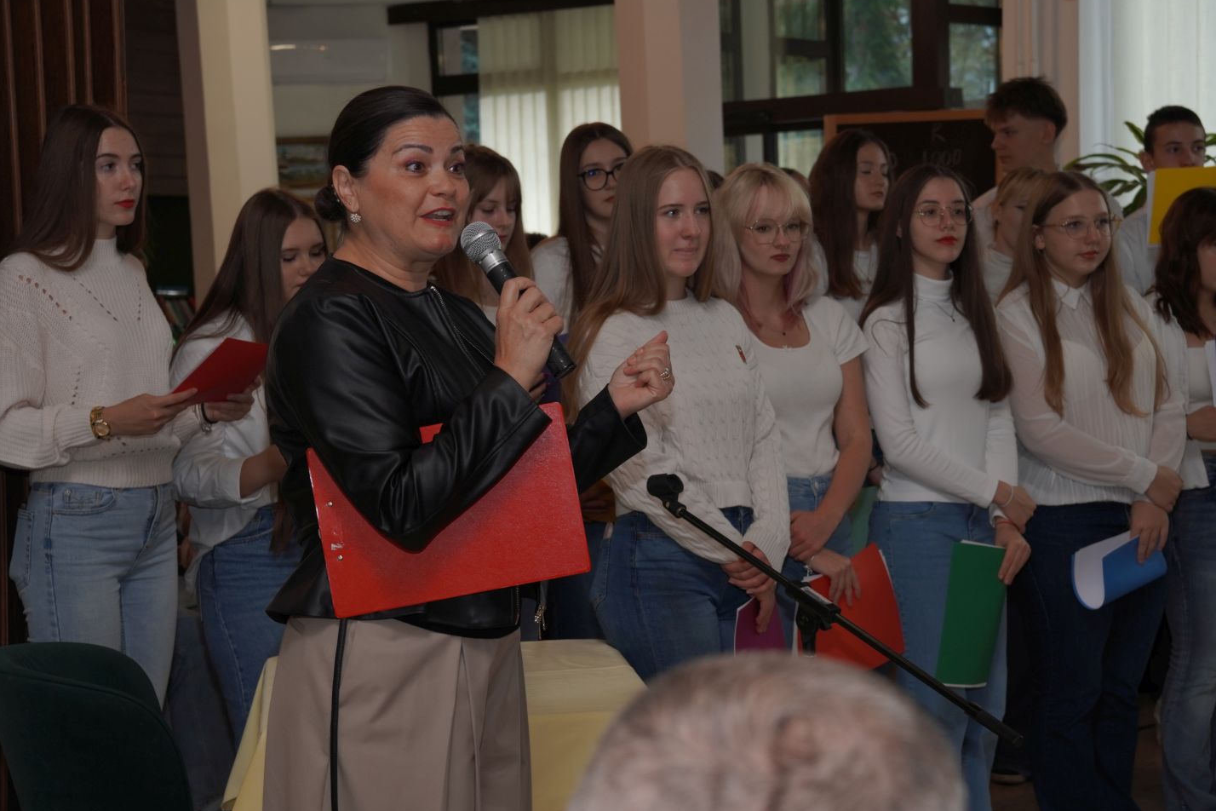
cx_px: 615
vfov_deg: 17.5
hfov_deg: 26.0
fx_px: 2634
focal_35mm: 78
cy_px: 411
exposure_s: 1/160
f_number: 5.6
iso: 400
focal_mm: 50
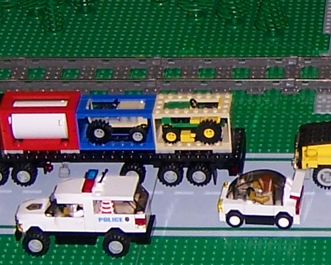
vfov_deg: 9.3
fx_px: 1626
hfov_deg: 11.3
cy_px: 150
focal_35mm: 166
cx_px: 424
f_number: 2.8
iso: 80
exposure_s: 1/60
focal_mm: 5.5
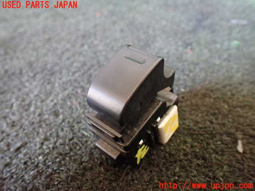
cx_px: 128
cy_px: 96
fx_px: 221
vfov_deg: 46.8
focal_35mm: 30
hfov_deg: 60.0
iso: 800
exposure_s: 1/30
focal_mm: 5.4
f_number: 2.3
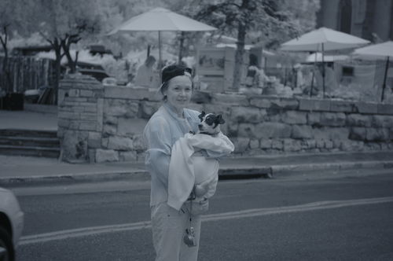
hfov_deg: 24.6
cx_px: 196
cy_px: 130
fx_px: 899
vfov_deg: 16.5
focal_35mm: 82
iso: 200
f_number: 2.8
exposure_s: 1/90
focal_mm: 55
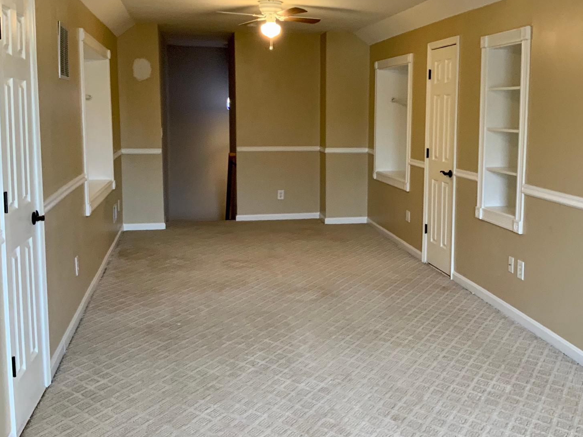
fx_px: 690
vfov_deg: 35.1
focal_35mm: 41
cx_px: 346
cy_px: 187
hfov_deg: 45.6
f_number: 1.8
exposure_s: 1/60
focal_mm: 3
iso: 160
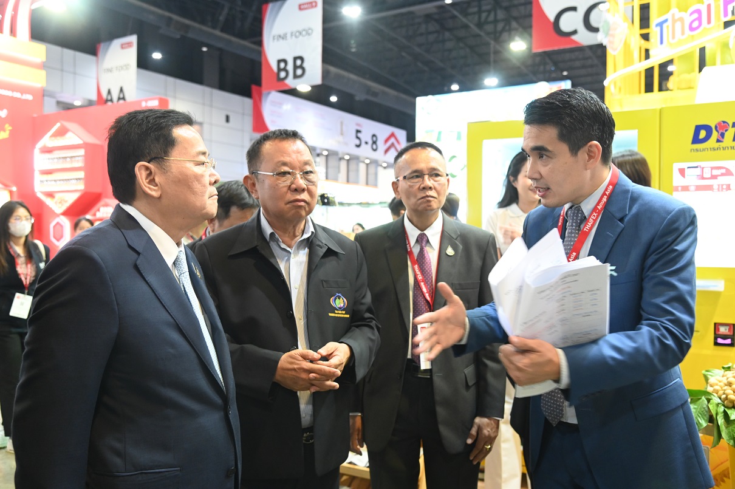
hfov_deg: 60.3
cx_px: 368
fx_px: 632
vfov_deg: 42.3
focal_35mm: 31
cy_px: 244
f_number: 4.5
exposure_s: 1/80
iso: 4000
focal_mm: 31
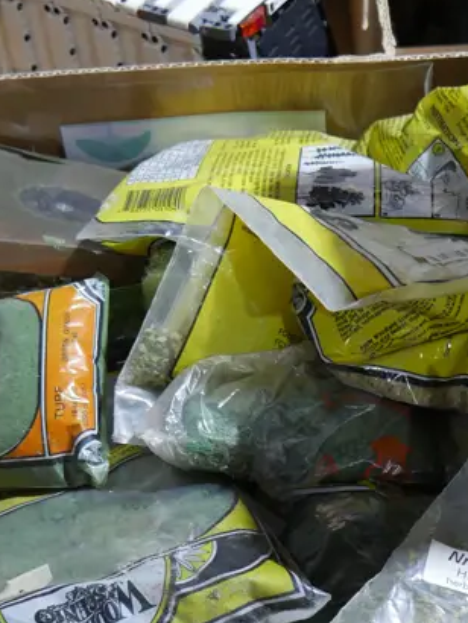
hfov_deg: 21.0
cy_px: 517
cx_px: 248
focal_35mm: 70
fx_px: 1261
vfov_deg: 27.1
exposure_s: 1/60
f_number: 3.5
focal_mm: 14
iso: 500
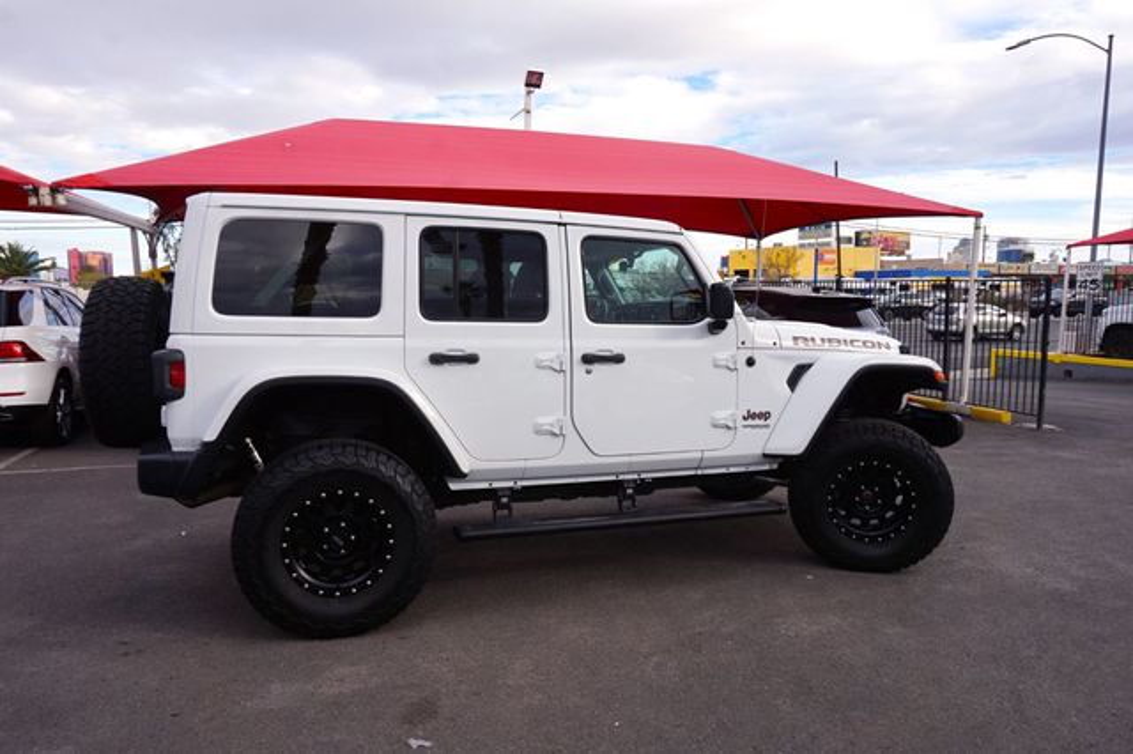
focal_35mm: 24
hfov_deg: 73.8
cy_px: 377
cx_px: 566
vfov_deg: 53.1
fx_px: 755
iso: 100
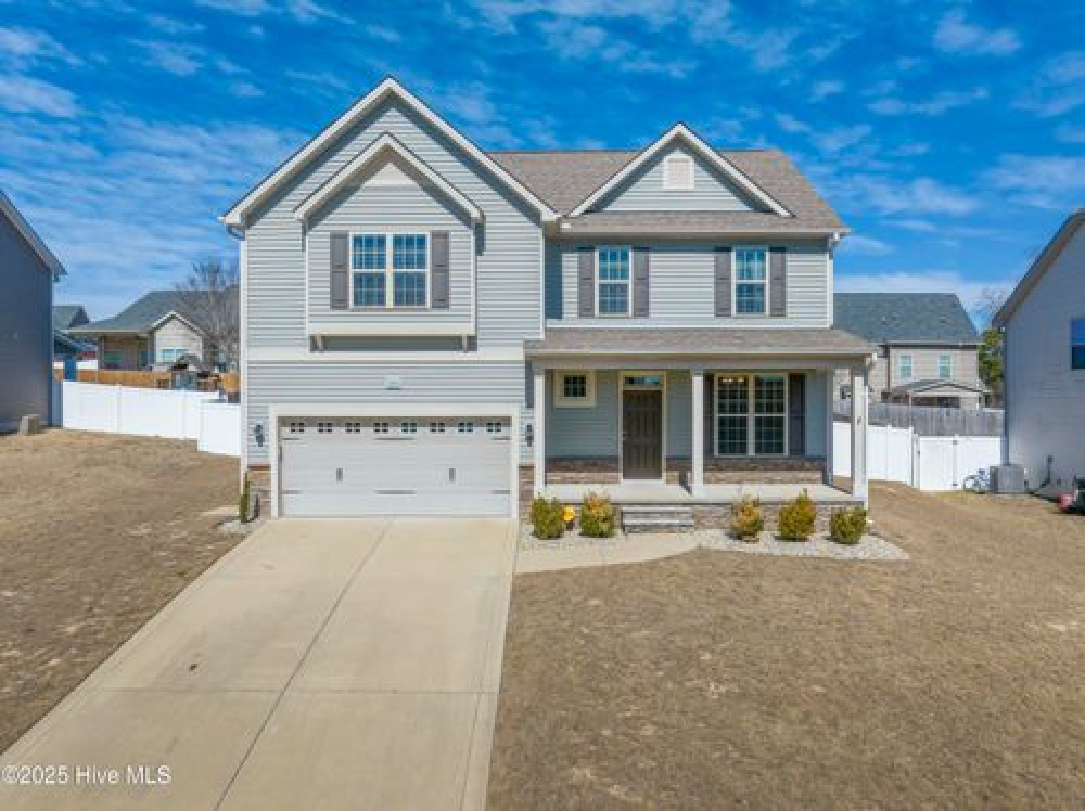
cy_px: 406
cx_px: 542
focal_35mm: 24
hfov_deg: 71.6
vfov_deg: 56.7
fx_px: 752
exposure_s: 1/120
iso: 100
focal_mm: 12.29
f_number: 8
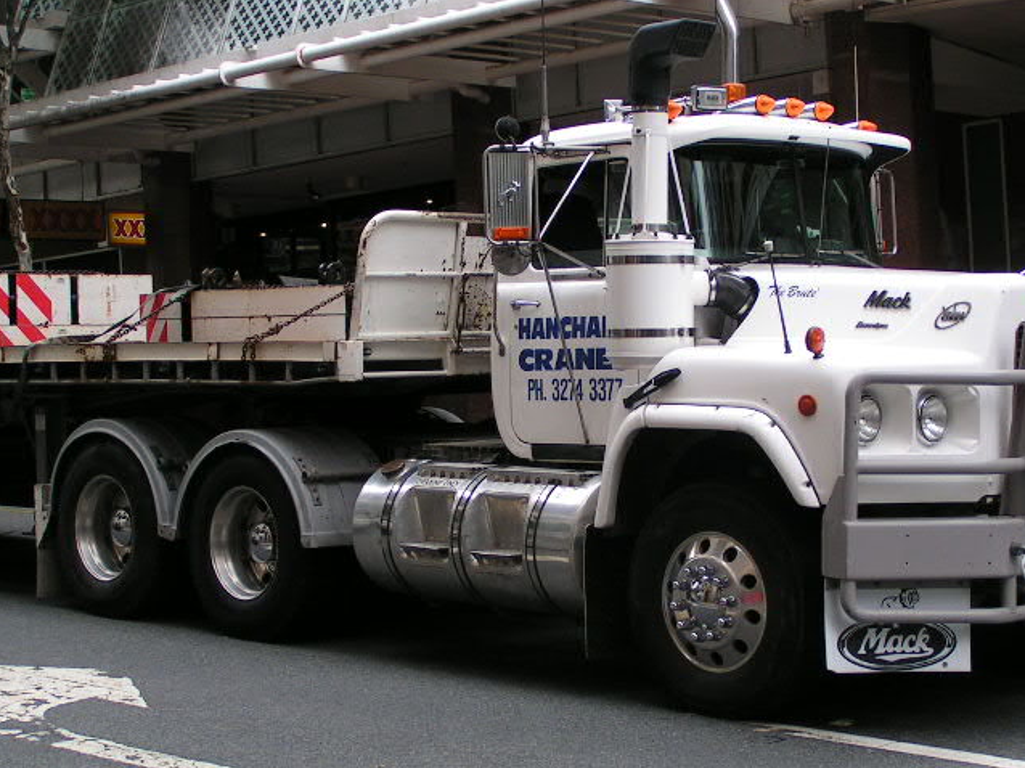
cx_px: 575
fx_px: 2338
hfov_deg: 24.7
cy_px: 350
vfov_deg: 18.6
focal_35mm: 79
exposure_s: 1/100
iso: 50
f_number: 4
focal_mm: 9.7
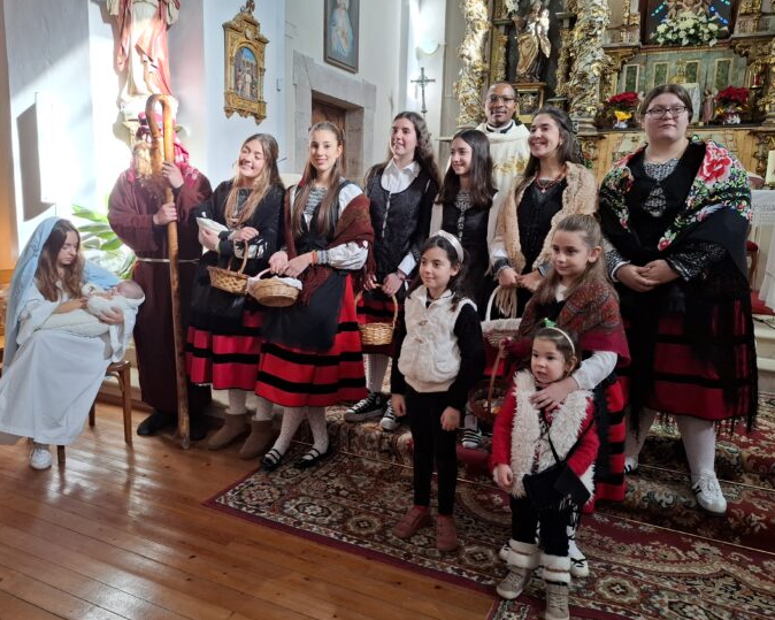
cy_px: 298
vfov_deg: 56.8
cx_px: 391
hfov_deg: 68.1
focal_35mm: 25
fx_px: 573
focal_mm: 5.54
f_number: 1.8
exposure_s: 1/100
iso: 200
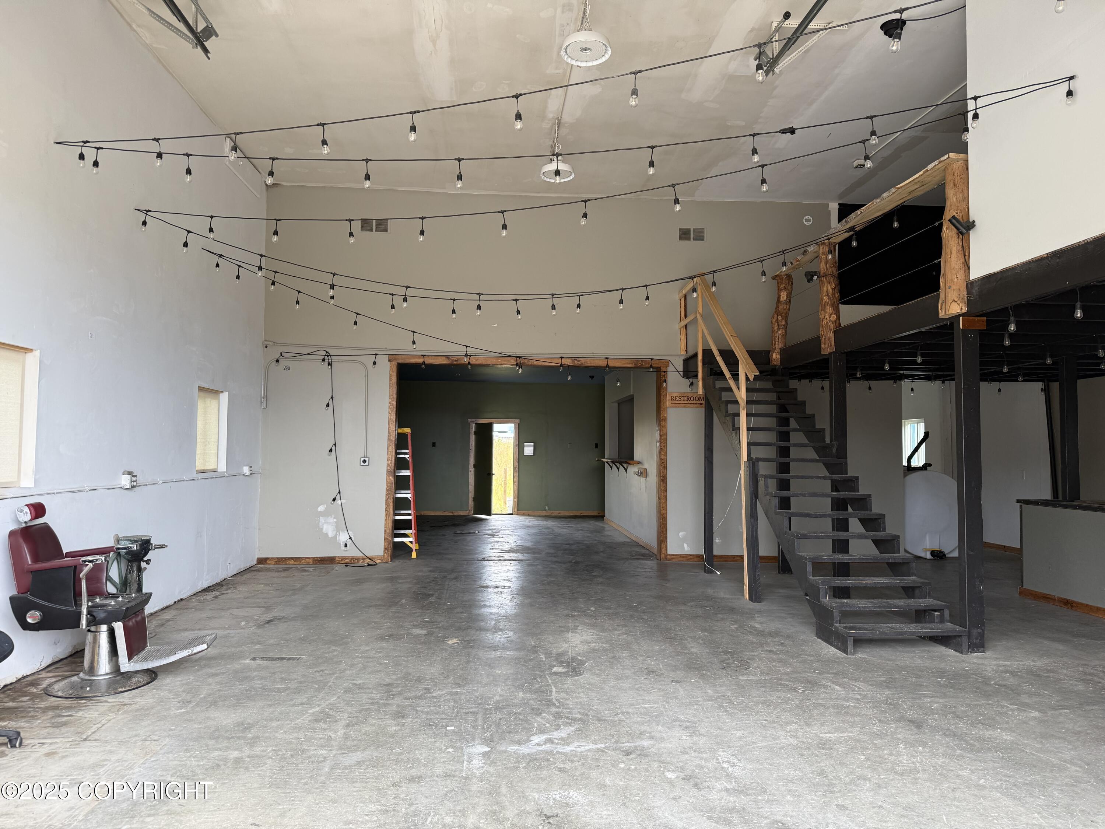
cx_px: 552
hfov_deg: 71.6
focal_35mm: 24
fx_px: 766
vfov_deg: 56.8
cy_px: 414
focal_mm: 6.76
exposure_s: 1/237
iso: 100
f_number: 1.78
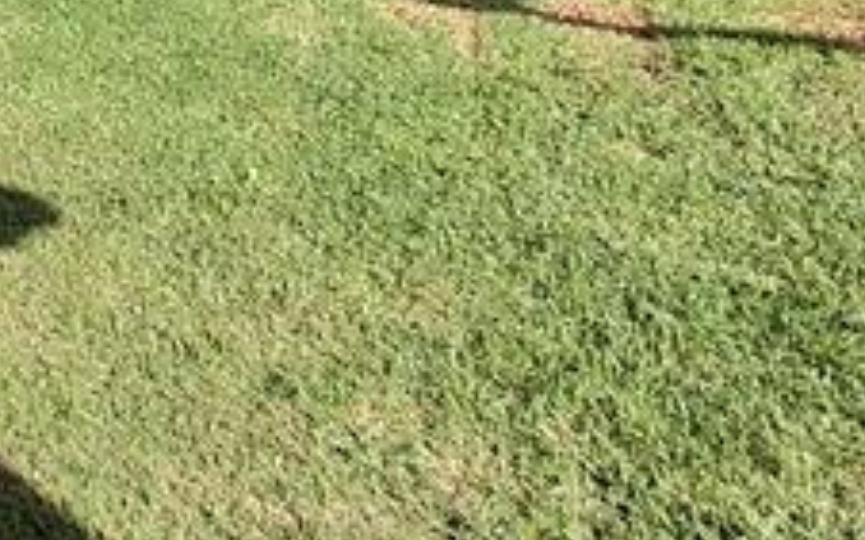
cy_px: -349
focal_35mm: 60
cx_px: -226
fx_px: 1414
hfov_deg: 28.6
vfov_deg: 18.3
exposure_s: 1/728
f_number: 2.2
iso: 40
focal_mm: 1.64
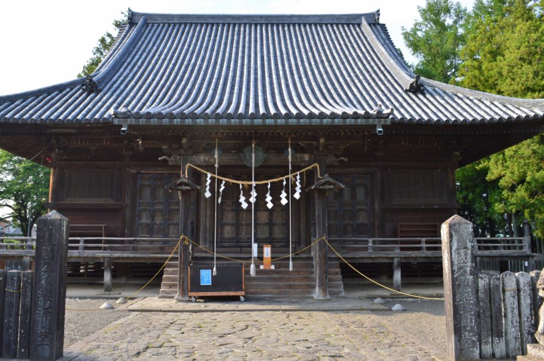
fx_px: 468
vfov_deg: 42.2
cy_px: 160
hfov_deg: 60.3
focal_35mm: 31
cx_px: 255
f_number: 8
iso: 400
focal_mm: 18
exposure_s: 1/250
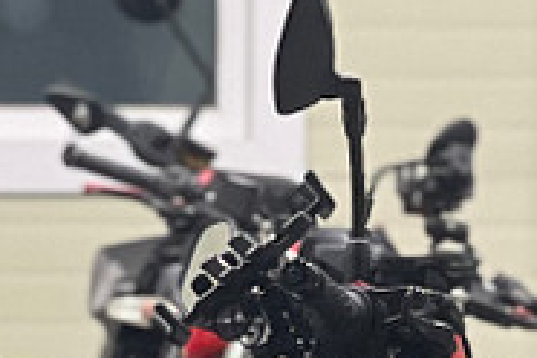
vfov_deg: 3.2
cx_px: -95
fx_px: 6414
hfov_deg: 4.8
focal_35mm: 430
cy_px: 745
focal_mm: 9
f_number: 2.8
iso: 320
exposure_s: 1/30
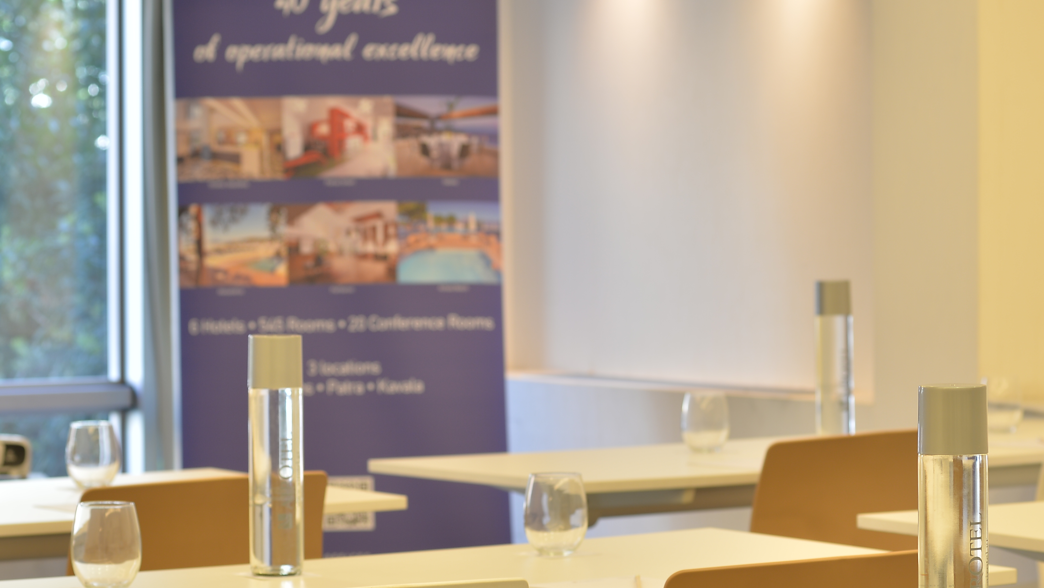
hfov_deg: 17.7
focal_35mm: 121
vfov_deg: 10.0
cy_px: 310
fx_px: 3350
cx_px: 559
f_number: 6.3
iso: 100
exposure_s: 1/10
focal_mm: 80
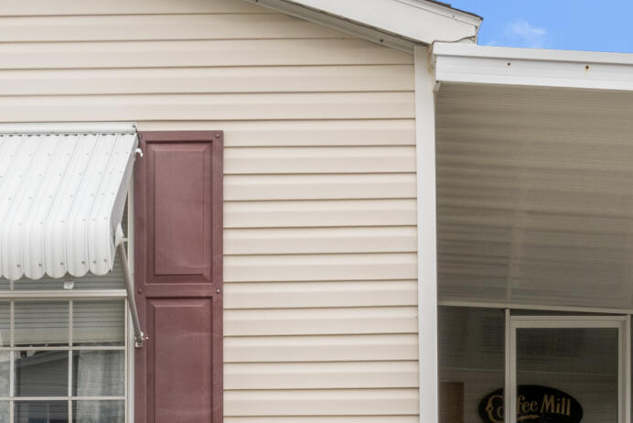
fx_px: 1829
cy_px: 591
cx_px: 172
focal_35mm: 104
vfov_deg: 12.6
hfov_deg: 19.5
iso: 250
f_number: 14
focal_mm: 16
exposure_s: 1/50
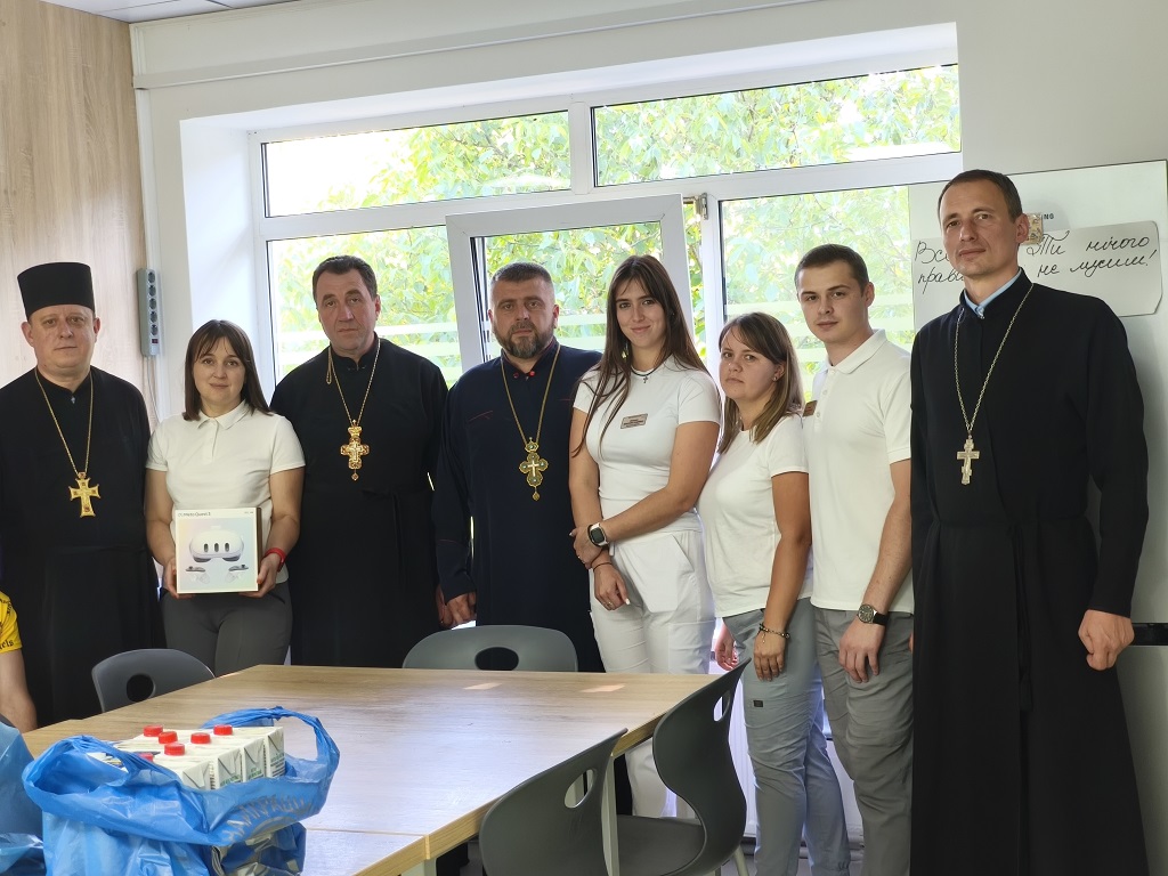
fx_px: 1923
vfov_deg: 25.7
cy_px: 438
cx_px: 584
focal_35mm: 57
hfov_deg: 33.8
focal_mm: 7.1
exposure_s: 1/100
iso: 800
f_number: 1.9
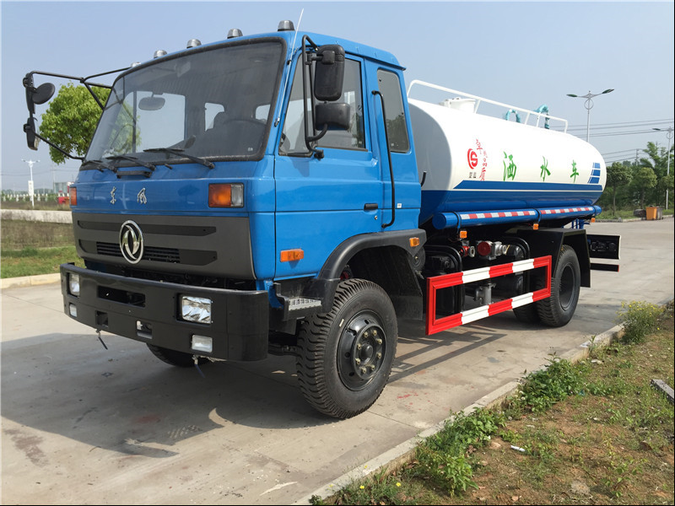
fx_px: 565
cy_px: 253
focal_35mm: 29
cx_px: 338
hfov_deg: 61.7
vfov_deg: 48.2
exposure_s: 1/1364
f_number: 2.2
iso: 32
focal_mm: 4.15
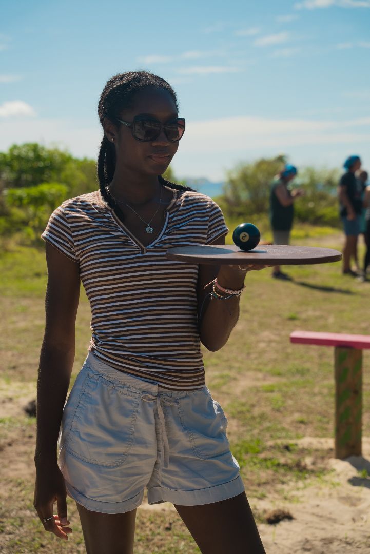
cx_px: 185
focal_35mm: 55
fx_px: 847
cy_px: 277
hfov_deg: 24.6
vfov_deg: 36.2
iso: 125
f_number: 4
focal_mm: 55
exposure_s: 1/160
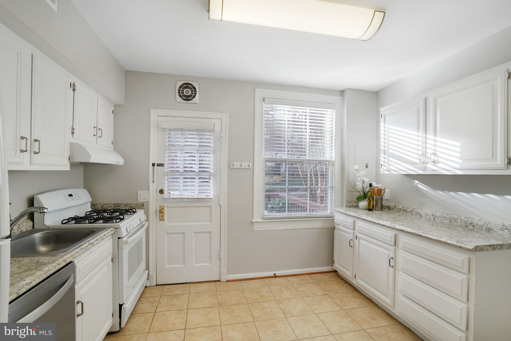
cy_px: 170
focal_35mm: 16
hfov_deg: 96.7
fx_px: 227
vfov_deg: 73.8
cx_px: 256
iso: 1250
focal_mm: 16
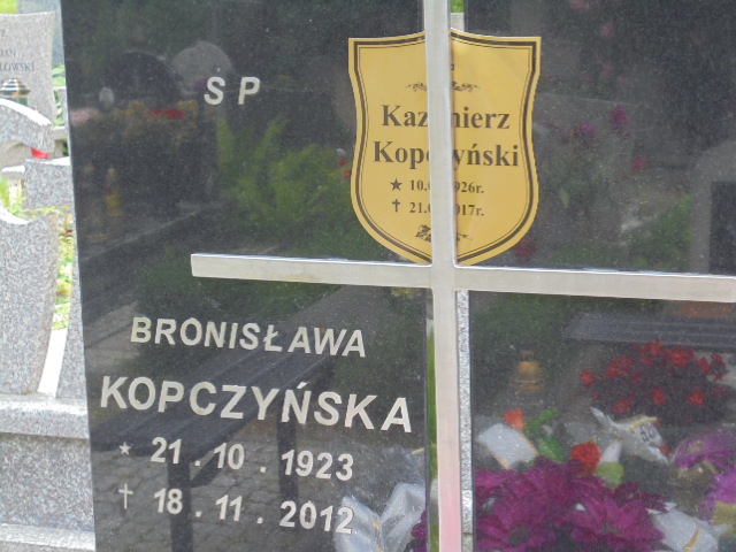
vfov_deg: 22.9
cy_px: 276
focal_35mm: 64
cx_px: 368
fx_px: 1361
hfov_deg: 30.3
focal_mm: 11.5
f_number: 5.6
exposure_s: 1/30
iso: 100
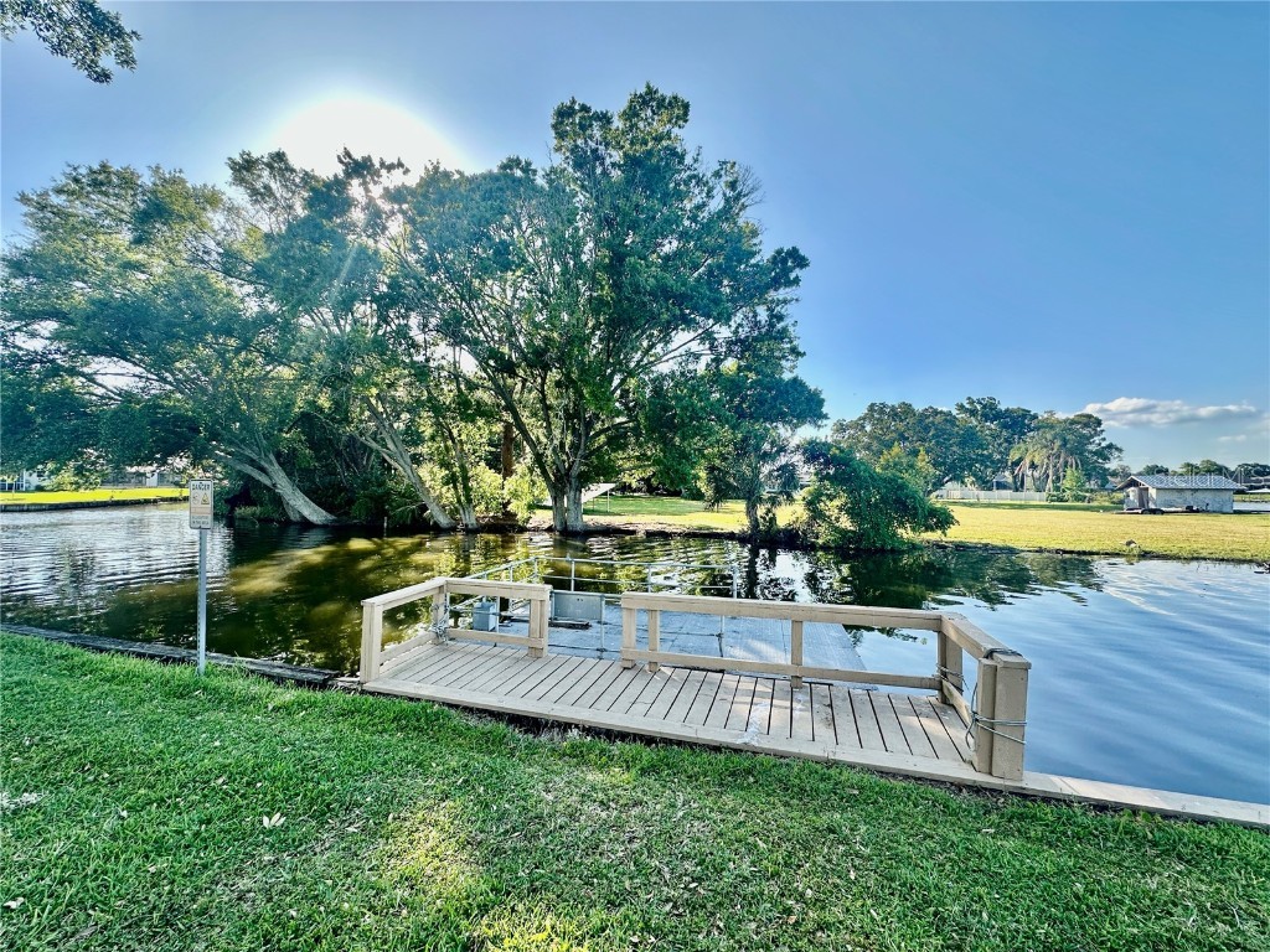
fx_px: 514
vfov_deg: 85.7
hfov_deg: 102.1
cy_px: 476
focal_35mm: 14
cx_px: 635
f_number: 2.2
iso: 40
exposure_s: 1/381
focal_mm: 2.22
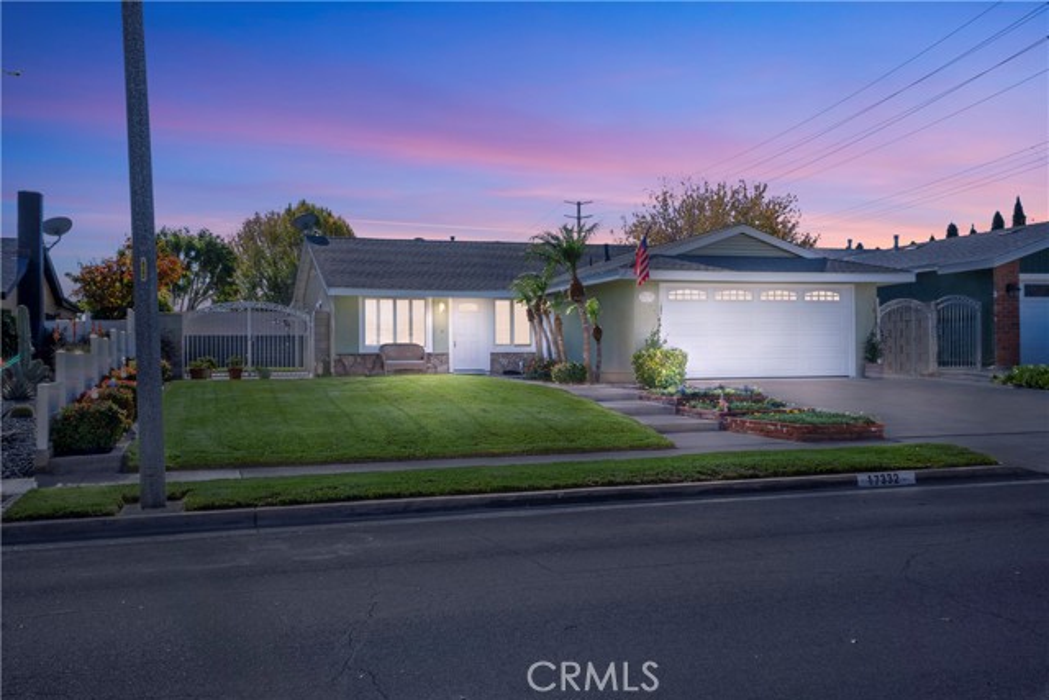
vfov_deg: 37.9
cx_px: 524
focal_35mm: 35
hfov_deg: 54.4
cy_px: 350
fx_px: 1020
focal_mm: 35
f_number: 22
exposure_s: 1/30
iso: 50
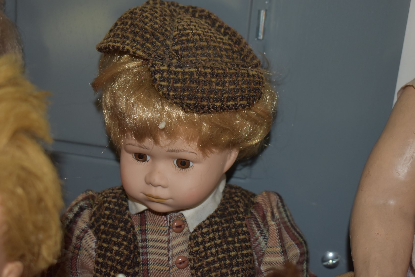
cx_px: 208
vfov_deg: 22.7
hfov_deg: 33.4
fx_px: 692
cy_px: 138
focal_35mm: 60
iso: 640
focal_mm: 40
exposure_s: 1/60
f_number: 4.8
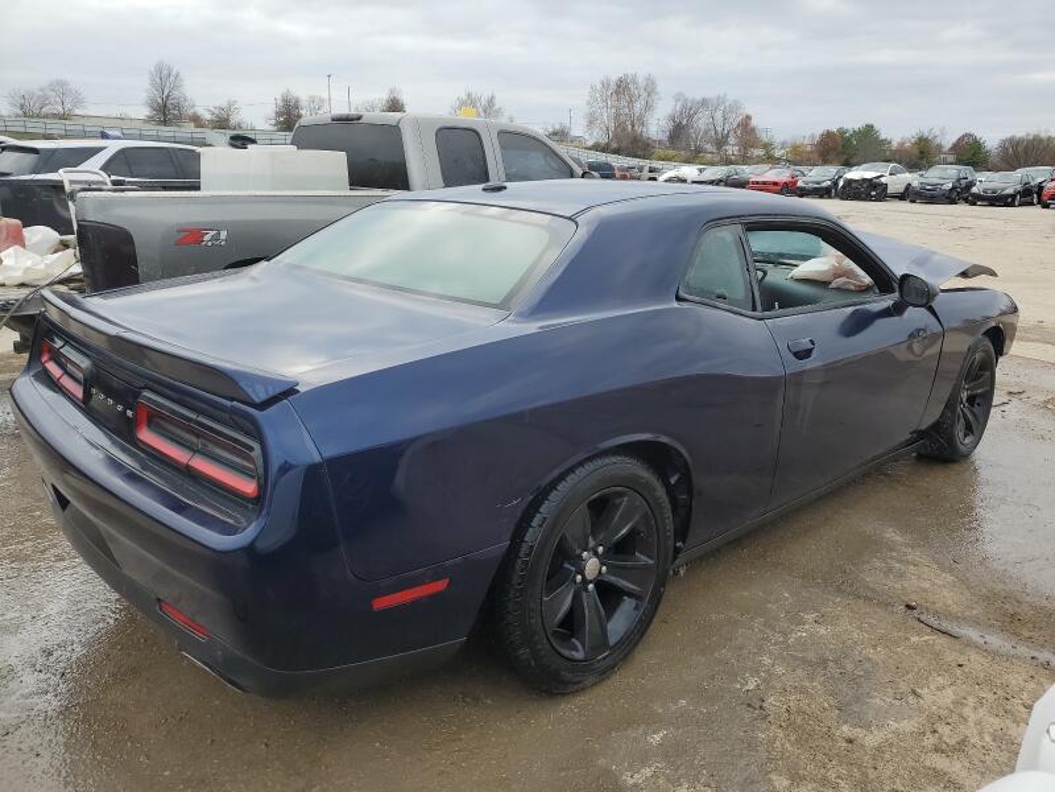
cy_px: 396
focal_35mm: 26
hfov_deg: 67.3
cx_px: 528
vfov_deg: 53.1
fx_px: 792
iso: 50
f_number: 1.5
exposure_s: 1/435
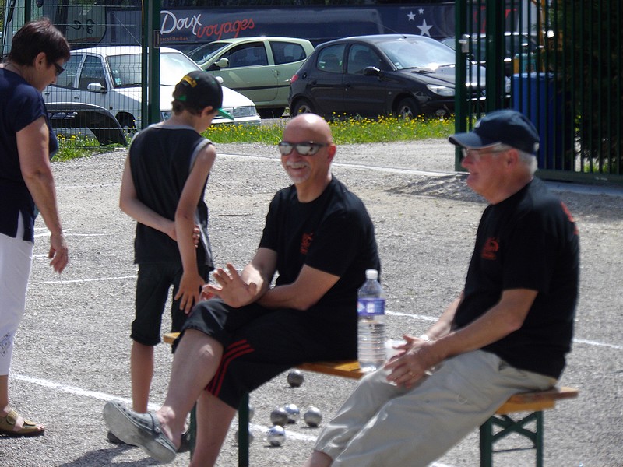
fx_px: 2862
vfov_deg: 9.3
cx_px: 312
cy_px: 234
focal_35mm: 159
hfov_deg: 12.4
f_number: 4.2
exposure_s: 1/640
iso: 100
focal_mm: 28.3
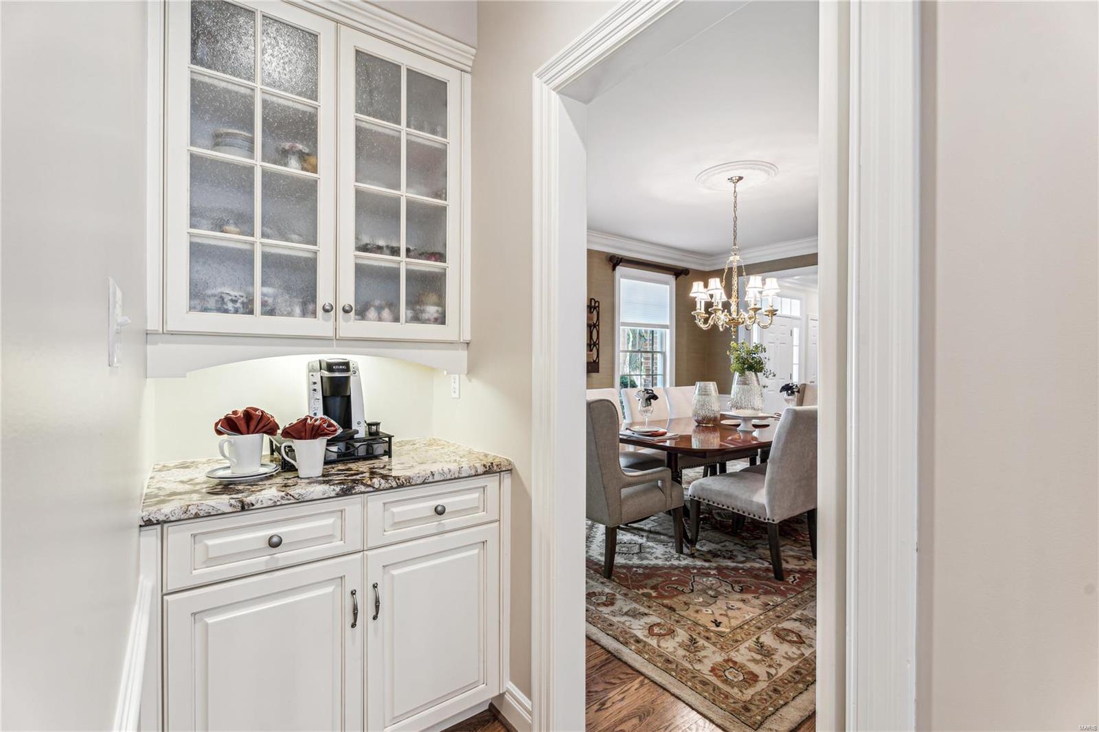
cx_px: 550
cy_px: 366
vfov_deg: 73.7
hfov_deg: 96.7
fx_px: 488
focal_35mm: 16
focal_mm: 16
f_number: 8
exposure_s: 1/4
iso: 100
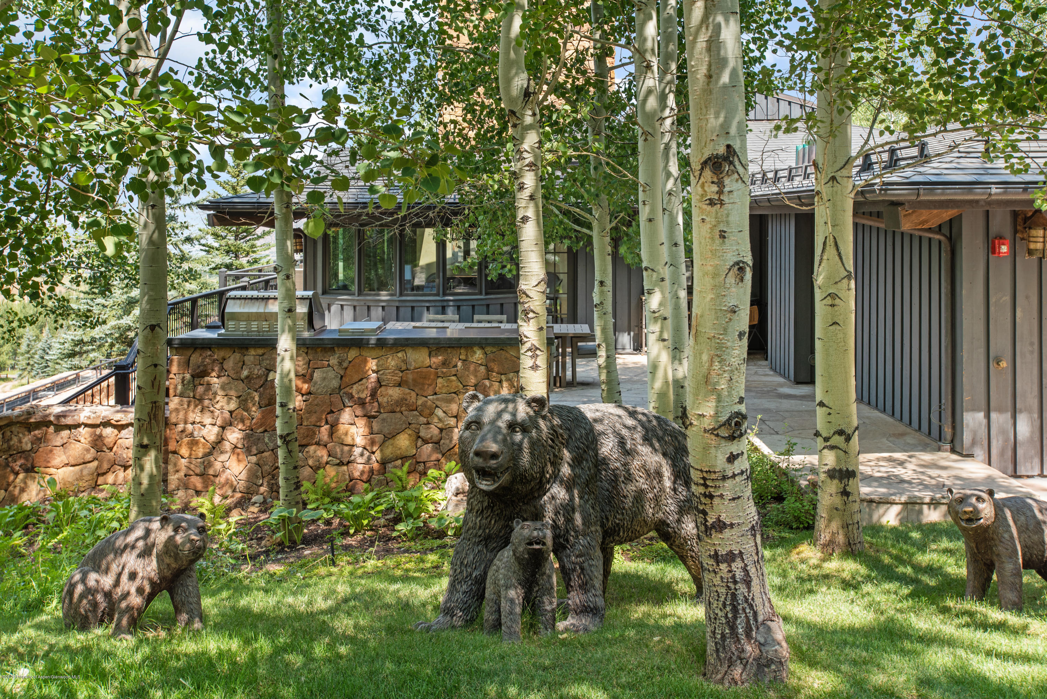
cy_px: 350
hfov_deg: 54.4
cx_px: 524
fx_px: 1018
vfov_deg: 37.9
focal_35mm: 35
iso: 100
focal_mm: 35
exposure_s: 1/40
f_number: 7.1
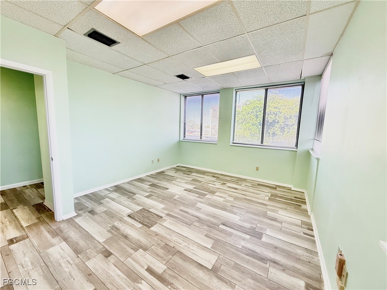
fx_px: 157
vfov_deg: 85.7
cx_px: 194
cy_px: 145
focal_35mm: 14
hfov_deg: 102.1
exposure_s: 1/120
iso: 320
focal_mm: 2.22
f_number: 2.2
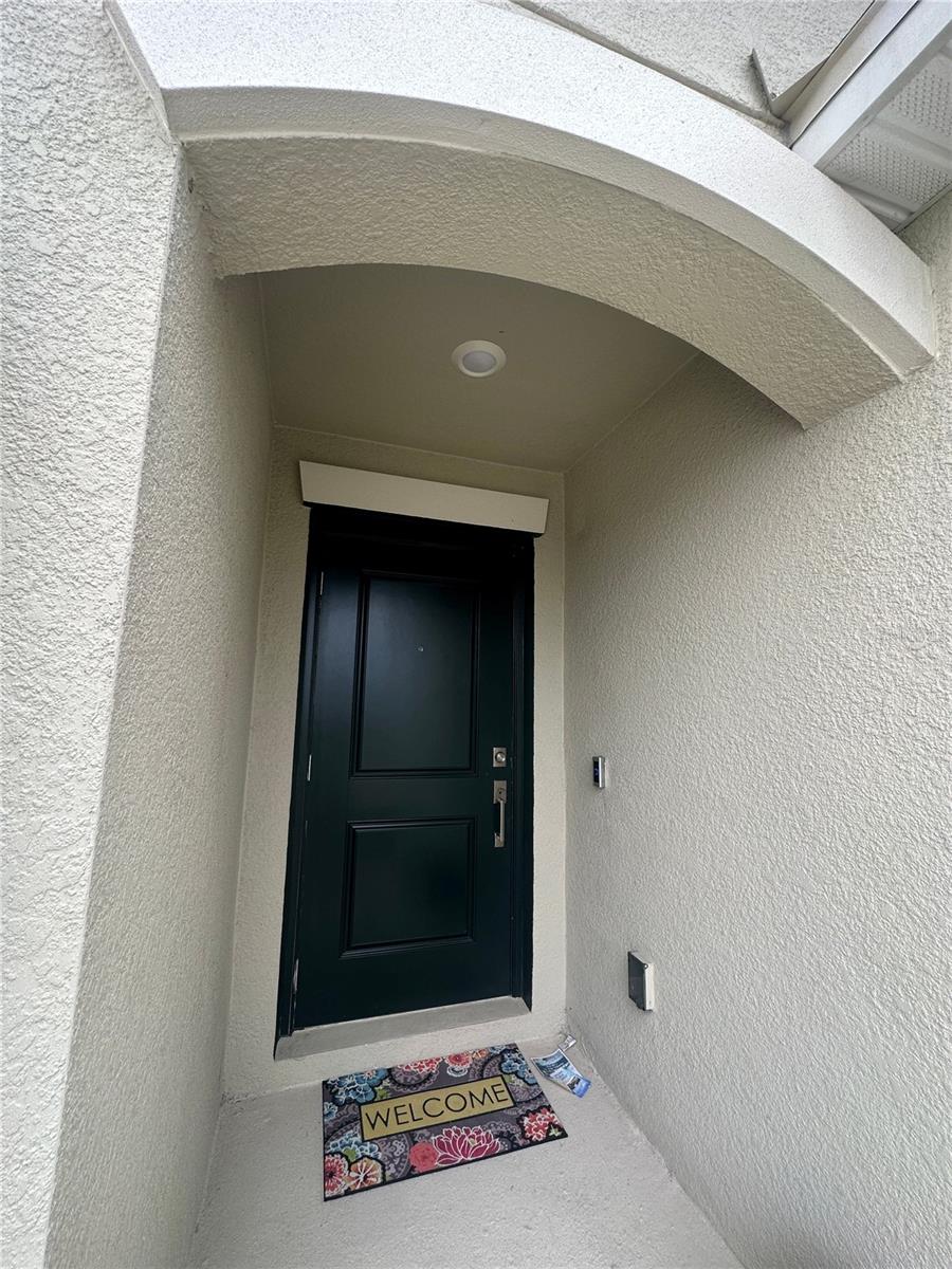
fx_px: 513
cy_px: 634
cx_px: 476
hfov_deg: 85.7
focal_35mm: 14
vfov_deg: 102.1
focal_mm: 2.22
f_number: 2.2
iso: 50
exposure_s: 1/99
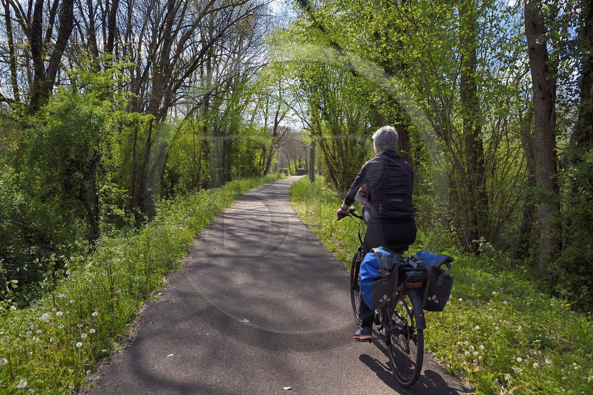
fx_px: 395
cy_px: 198
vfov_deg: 53.1
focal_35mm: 24
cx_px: 296
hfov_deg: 73.8
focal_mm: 24
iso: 400
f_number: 9
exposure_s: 1/500
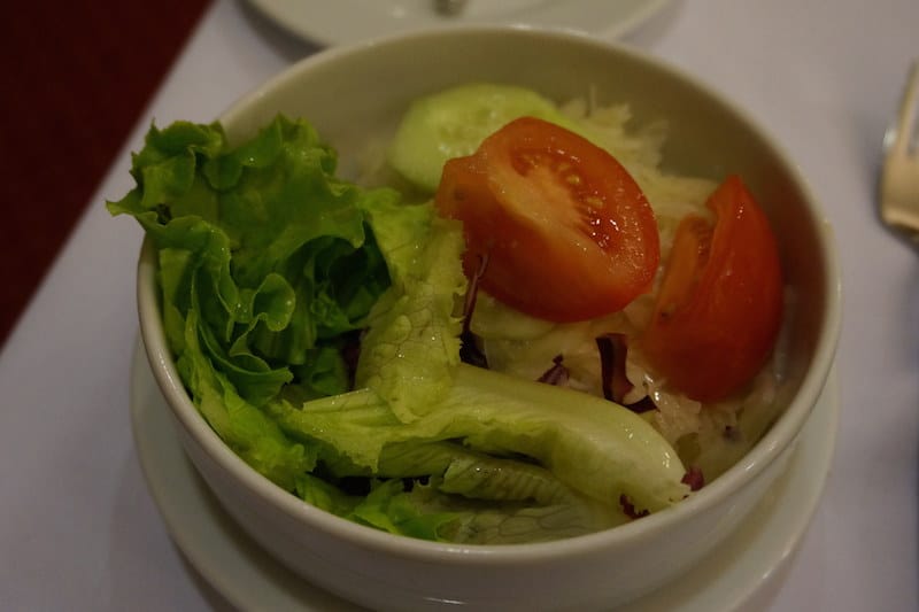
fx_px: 766
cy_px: 306
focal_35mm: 30
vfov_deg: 43.6
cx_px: 460
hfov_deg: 61.9
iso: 1250
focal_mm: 20
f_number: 4
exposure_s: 1/60
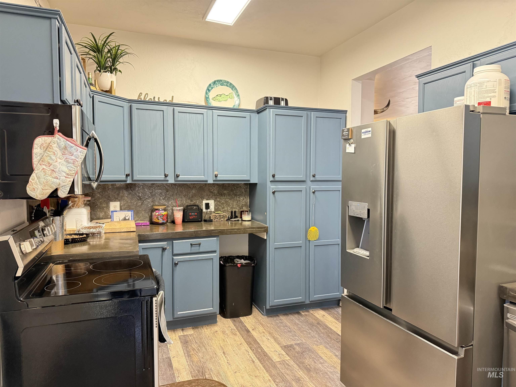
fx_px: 358
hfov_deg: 71.6
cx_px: 258
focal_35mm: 24
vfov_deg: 56.8
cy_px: 194
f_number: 1.78
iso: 500
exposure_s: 1/60
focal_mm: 6.76
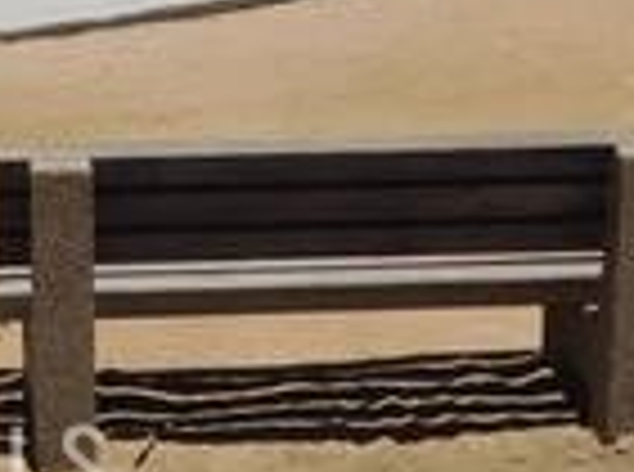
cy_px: -227
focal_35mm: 128
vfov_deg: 11.1
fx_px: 2338
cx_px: 63
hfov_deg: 15.3
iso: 125
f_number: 7.2
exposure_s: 1/800
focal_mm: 7.1
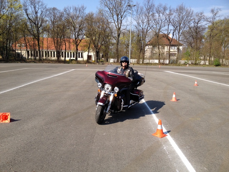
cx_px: 114
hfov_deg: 52.6
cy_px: 86
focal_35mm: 35
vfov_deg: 40.7
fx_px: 232
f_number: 2.4
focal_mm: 4.28
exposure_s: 1/1200
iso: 50
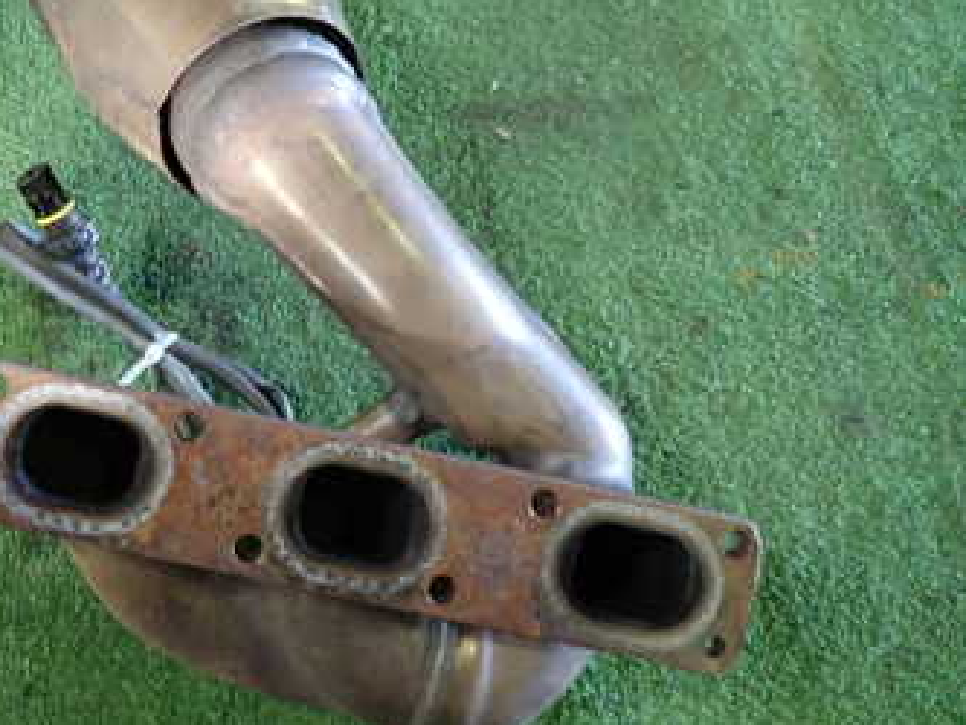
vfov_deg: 32.0
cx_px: 249
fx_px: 1256
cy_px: 255
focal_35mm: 45
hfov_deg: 40.9
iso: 320
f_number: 2
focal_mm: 4.5
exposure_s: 1/30
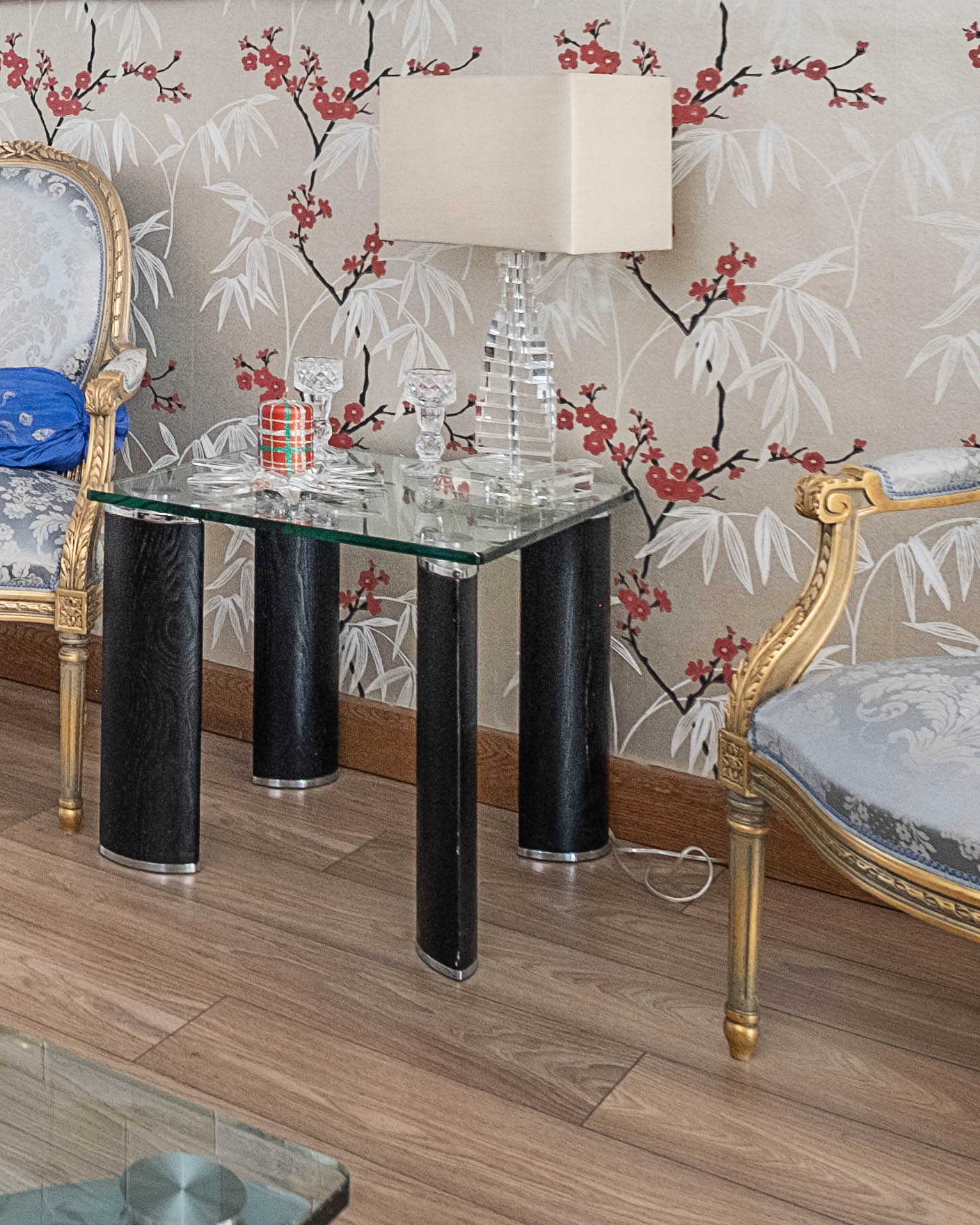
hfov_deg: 28.7
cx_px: -86
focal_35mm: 48
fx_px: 1740
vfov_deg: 36.0
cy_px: 79
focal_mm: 10
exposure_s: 1/20
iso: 400
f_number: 6.4
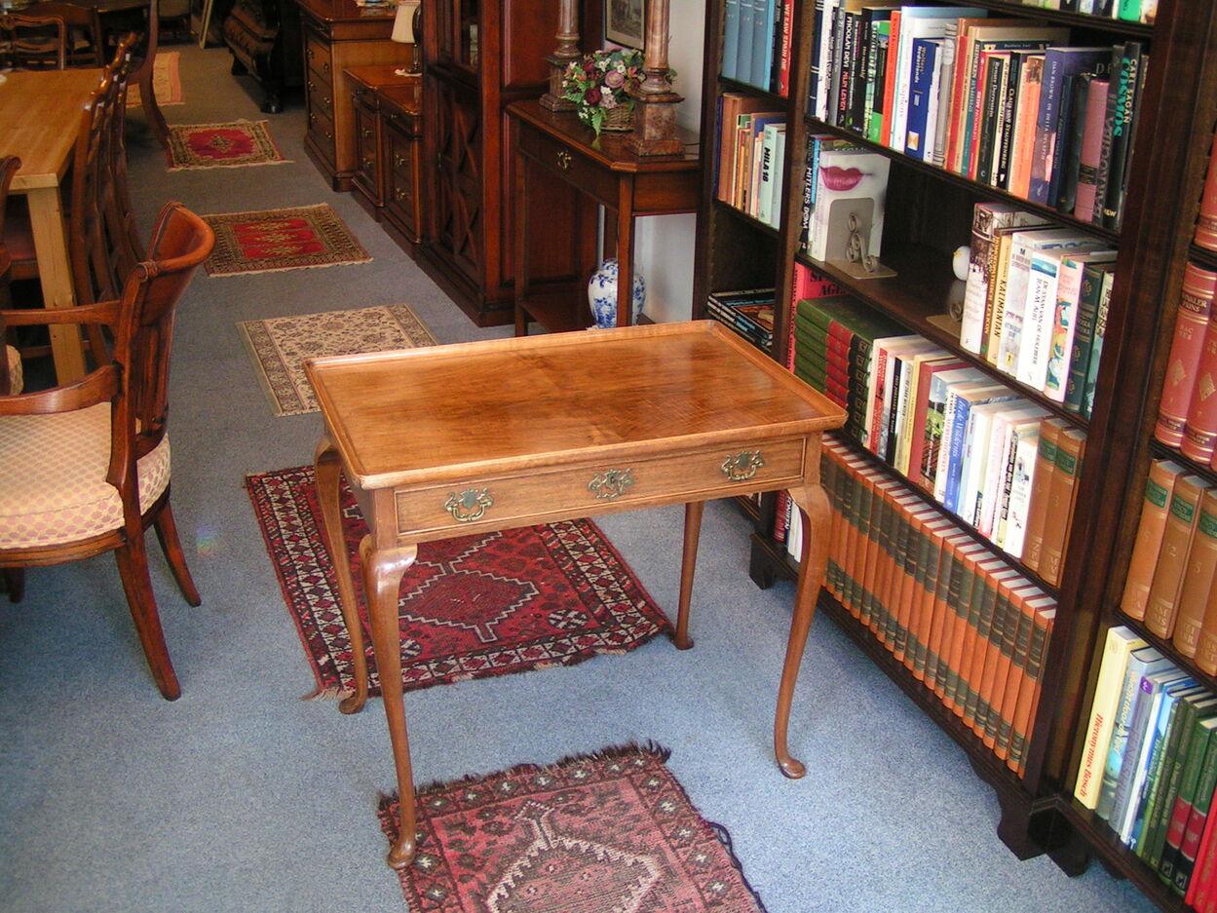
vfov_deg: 49.8
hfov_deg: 63.4
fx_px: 984
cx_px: 608
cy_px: 456
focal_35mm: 28
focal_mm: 4.4
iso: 125
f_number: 2.8
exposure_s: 1/40
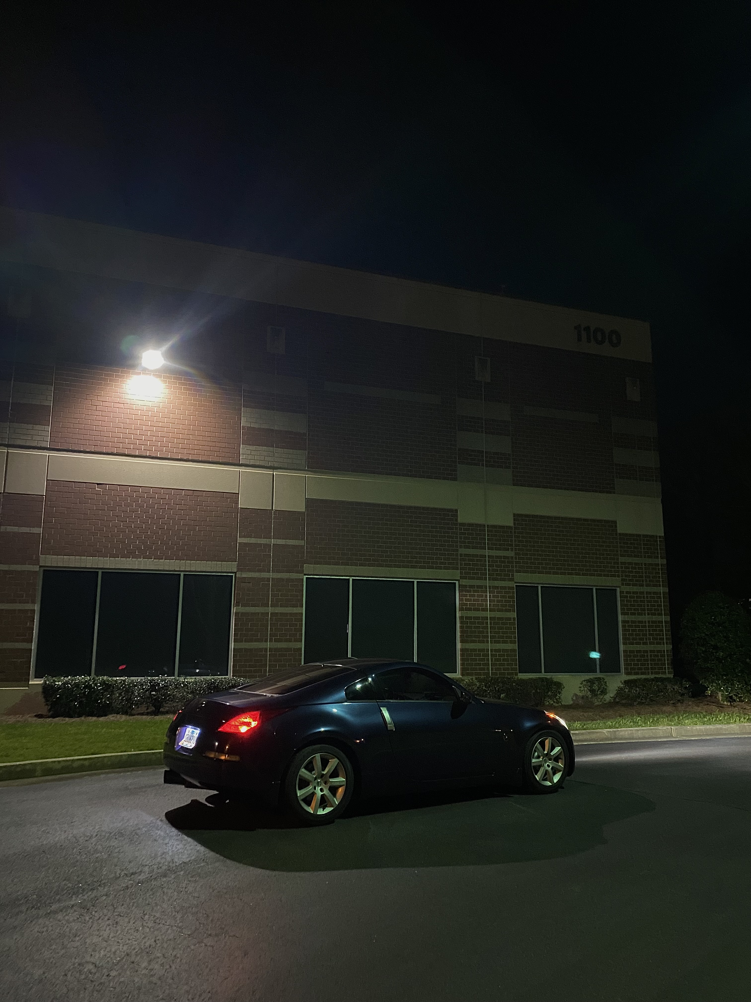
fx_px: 752
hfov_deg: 53.1
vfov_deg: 67.3
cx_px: 376
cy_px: 501
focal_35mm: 26
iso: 1000
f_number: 1.8
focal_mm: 4.25
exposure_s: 1/30
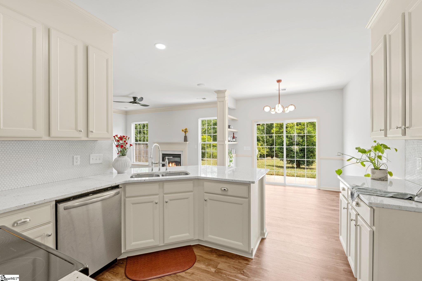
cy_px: 140
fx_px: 188
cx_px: 211
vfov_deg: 73.7
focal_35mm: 16
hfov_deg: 96.7
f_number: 9
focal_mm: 16
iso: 250
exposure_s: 1/8
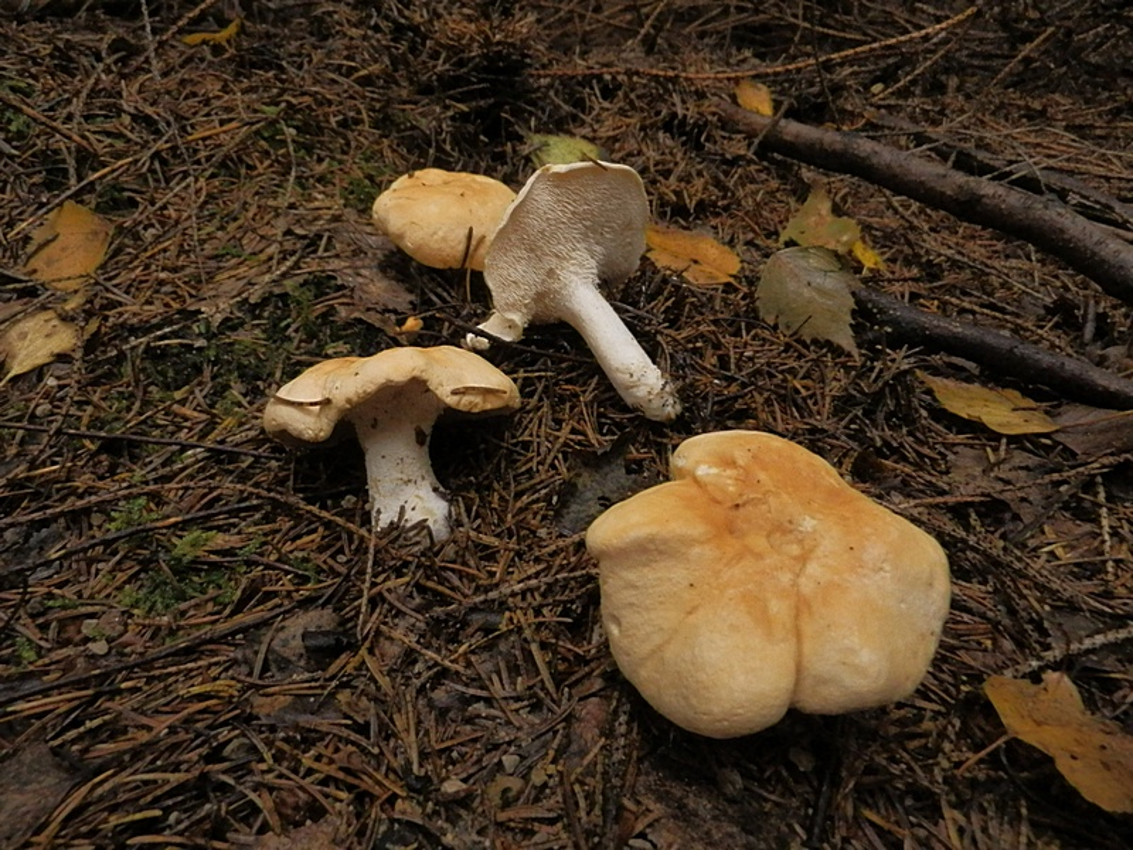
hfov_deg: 71.6
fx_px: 786
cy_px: 425
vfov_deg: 56.8
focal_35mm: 24
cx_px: 566
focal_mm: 4.2
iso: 800
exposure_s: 1/250
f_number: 3
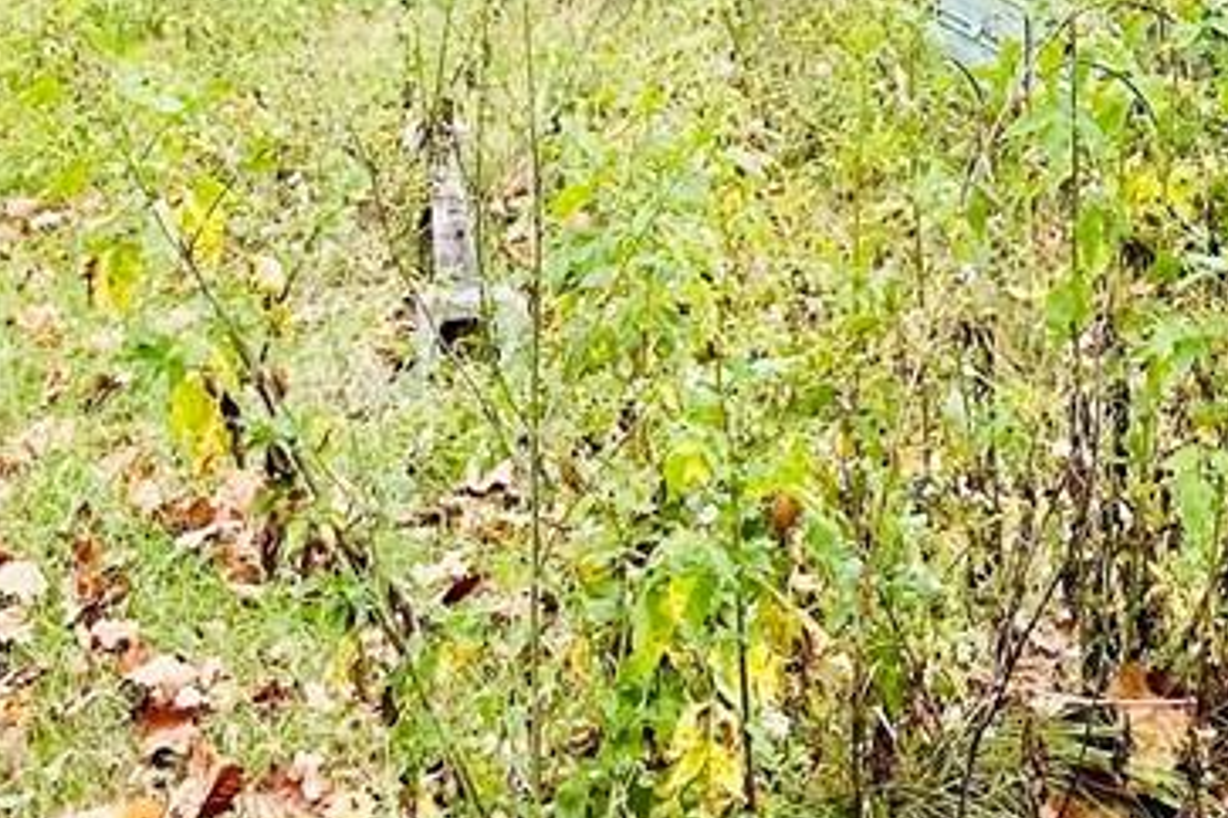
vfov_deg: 11.9
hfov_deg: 18.6
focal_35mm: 110
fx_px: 3752
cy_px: -436
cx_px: 724
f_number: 1.78
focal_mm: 6.86
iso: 80
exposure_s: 1/404
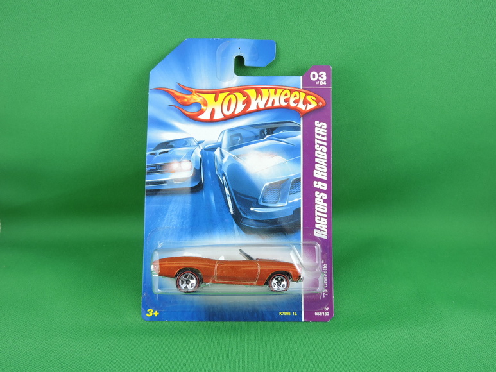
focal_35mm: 30
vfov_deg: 46.8
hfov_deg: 60.0
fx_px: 430
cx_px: 248
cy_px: 186
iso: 110
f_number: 3.5
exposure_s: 1/30
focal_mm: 5.4
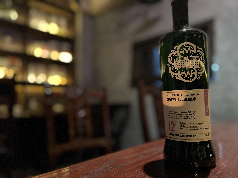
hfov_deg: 67.3
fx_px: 179
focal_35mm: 26
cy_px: 89
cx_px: 119
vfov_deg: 53.1
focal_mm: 4.2
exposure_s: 1/25
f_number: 1.6
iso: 800
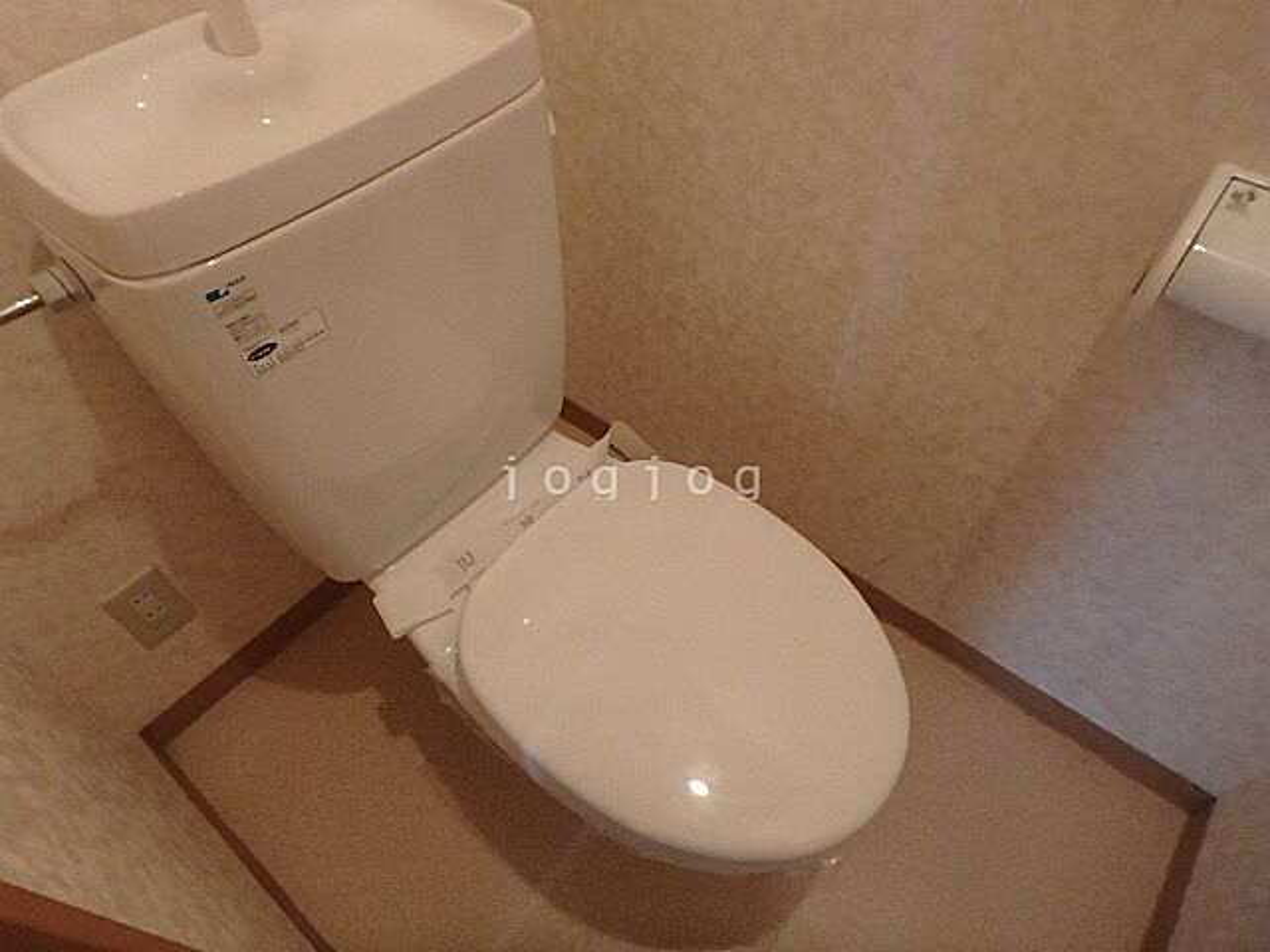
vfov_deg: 63.4
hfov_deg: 79.0
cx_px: 635
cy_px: 476
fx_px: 770
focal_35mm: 21
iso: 500
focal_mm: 3.7
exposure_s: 1/30
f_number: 3.5
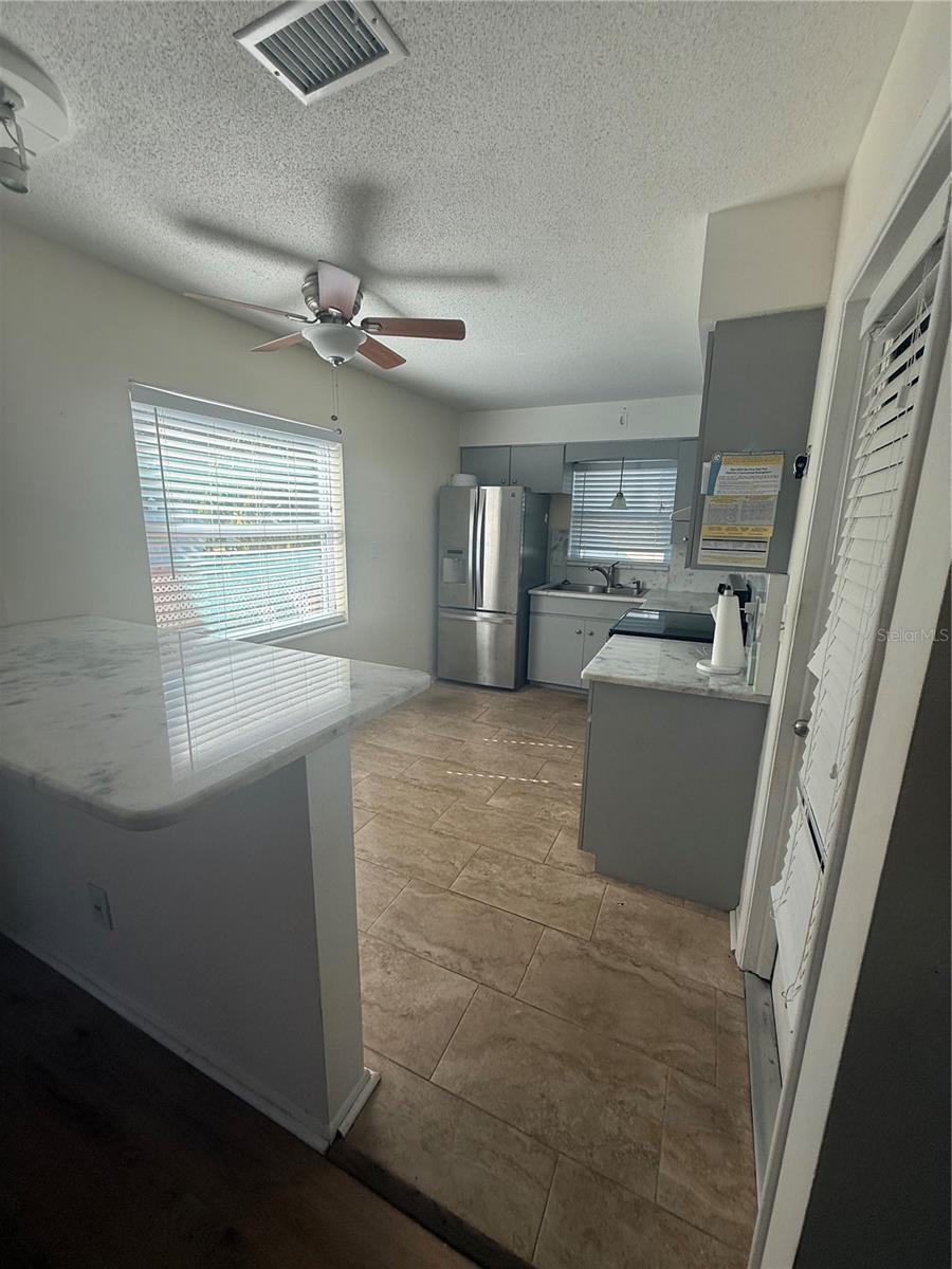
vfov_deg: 102.1
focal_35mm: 14
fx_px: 513
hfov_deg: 85.7
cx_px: 476
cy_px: 634
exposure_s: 1/167
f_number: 2.2
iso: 64
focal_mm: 2.22
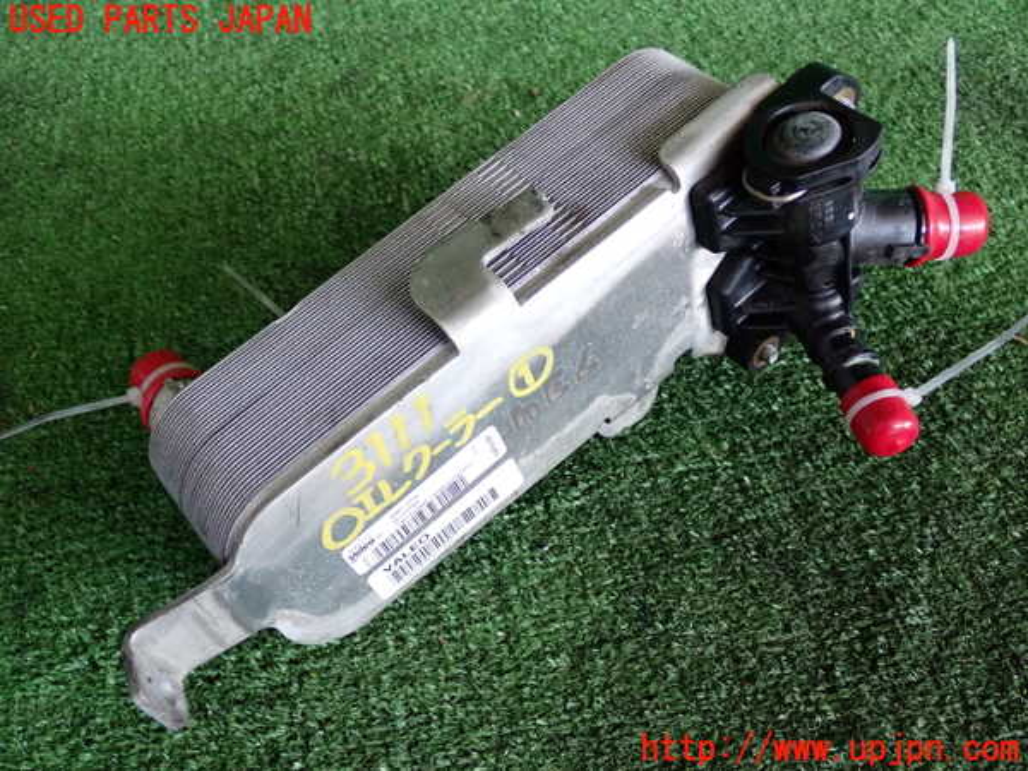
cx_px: 514
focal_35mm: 38
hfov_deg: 49.0
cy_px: 386
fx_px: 1128
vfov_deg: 37.7
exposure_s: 1/125
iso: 800
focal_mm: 6.83
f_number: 2.7
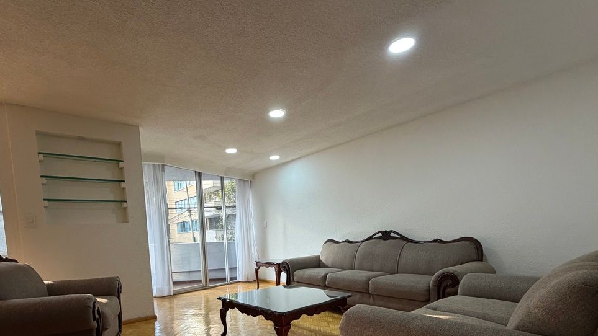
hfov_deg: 89.1
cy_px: 259
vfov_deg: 55.1
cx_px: 260
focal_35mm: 19
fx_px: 301
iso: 250
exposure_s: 1/120
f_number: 2.2
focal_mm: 2.22
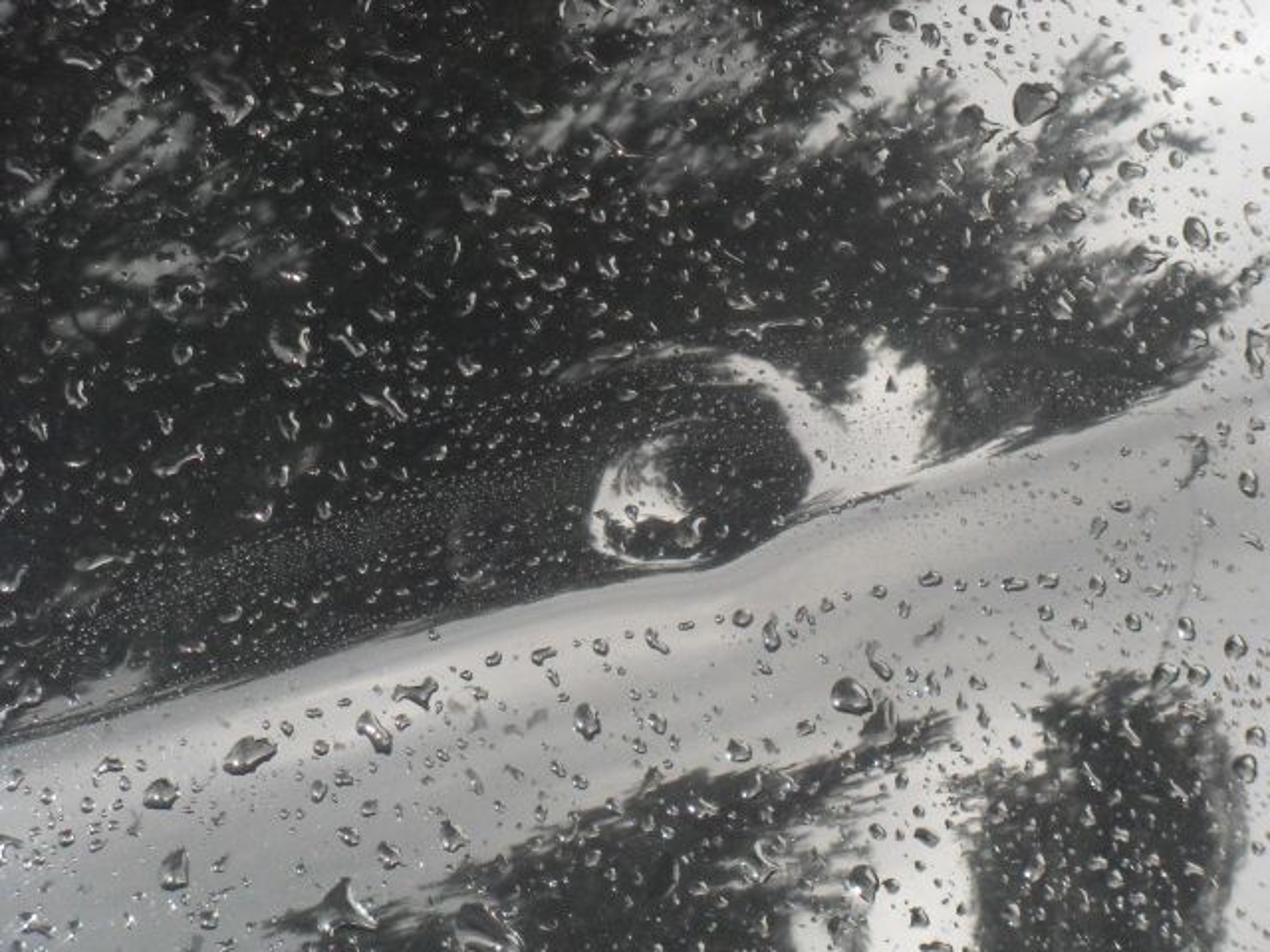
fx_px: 3485
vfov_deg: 15.6
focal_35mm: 95
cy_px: 476
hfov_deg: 20.7
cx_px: 635
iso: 640
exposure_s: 1/60
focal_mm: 17.3
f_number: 4.7
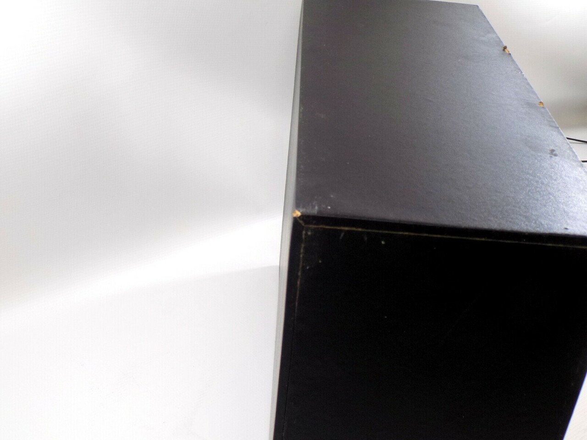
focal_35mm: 46
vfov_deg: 31.5
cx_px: 294
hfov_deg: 41.2
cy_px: 220
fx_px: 780
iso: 80
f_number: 3.7
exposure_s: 1/30
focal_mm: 8.1
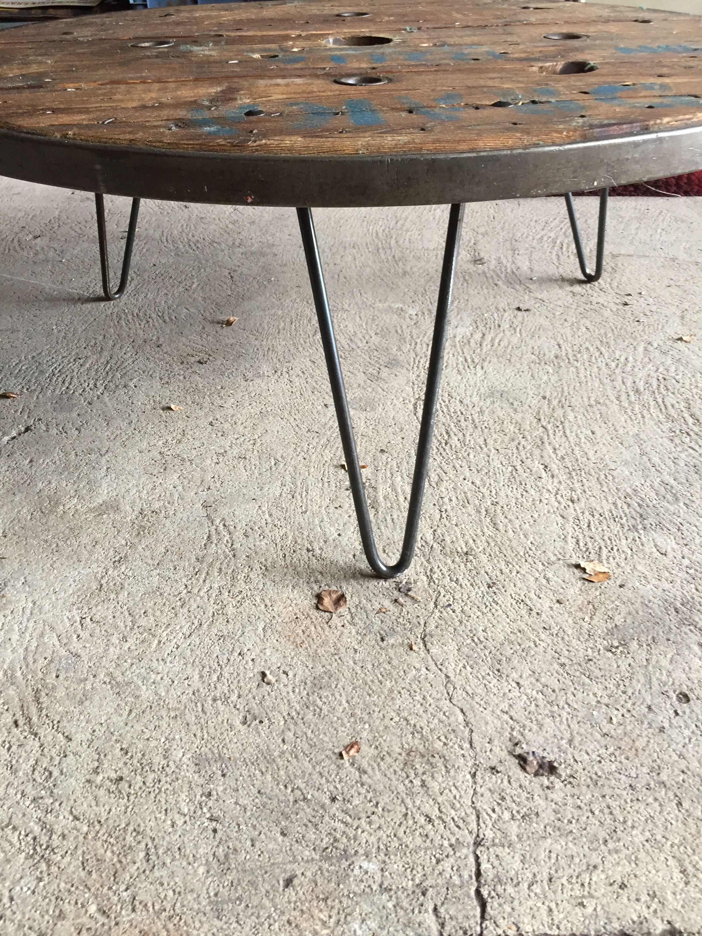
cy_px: 468
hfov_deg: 48.2
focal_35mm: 29
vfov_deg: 61.7
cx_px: 351
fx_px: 784
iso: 100
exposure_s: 1/33
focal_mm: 4.15
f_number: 2.2
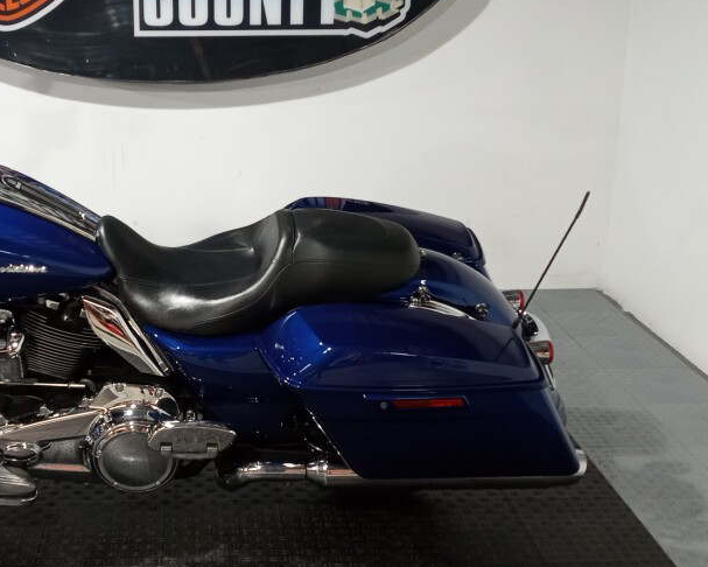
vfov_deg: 31.5
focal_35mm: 48
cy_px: 264
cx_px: 201
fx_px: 1006
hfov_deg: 38.0
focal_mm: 3.71
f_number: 2.2
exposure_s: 1/40
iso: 378
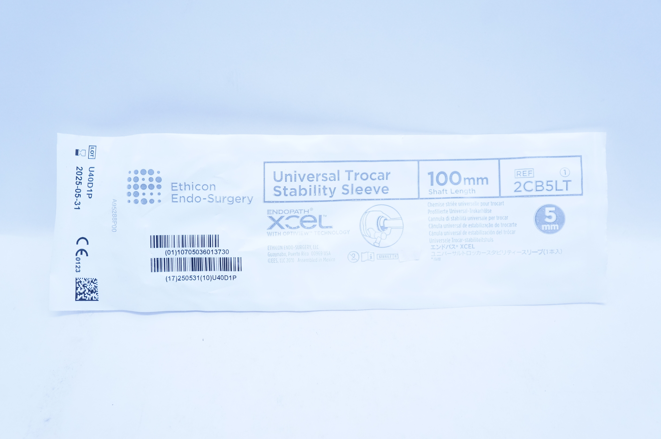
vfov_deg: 39.9
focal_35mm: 33
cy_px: 220
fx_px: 605
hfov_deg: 57.3
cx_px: 330
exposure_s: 1/160
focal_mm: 22
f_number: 5.6
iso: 800
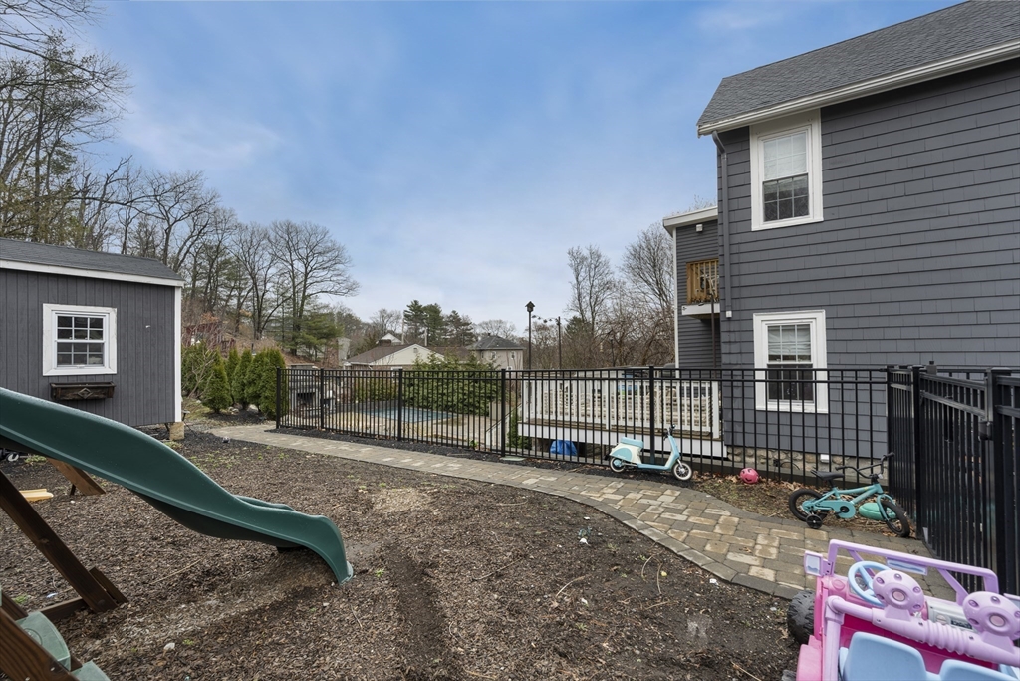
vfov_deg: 75.5
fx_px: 439
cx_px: 510
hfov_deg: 98.5
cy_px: 340
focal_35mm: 16
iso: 64
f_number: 7.1
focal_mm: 15.5
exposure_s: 1/10
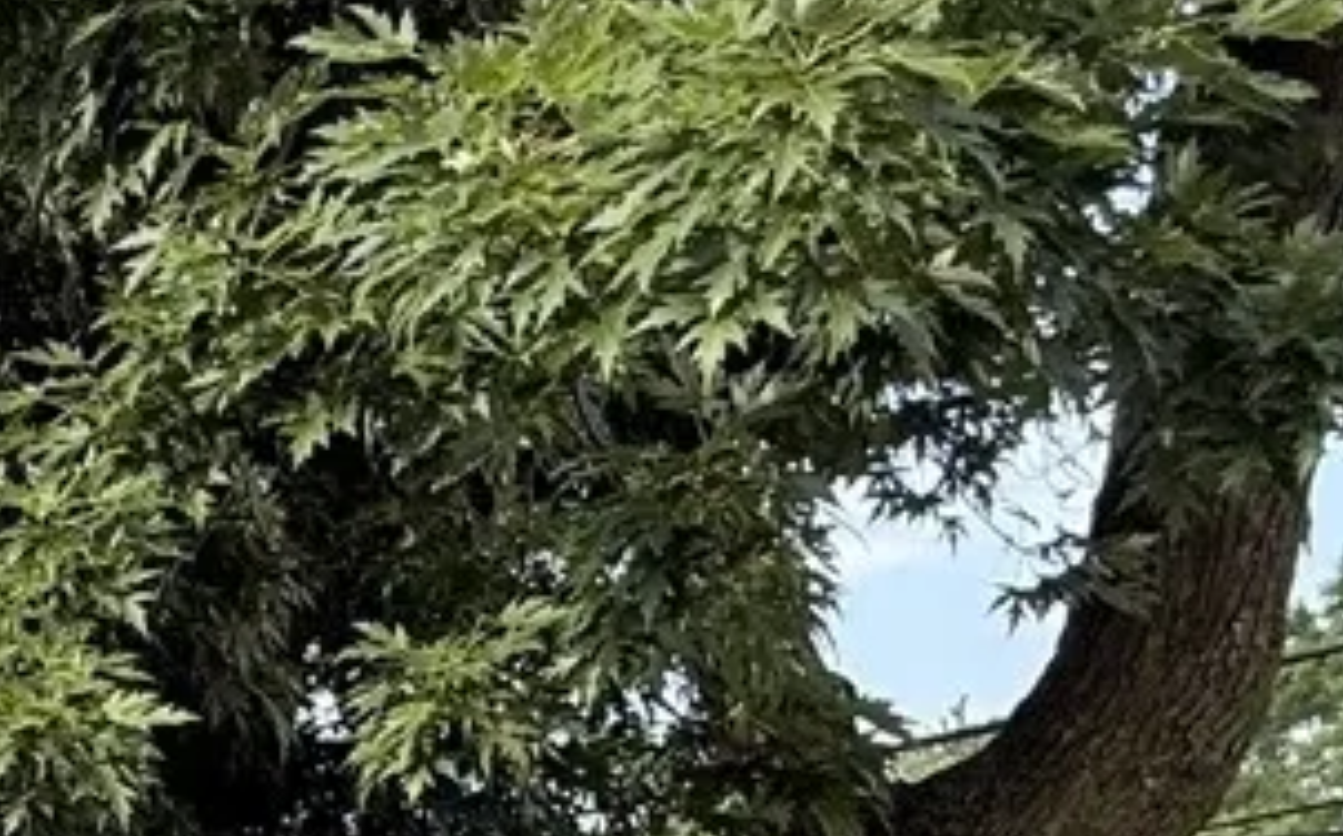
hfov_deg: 26.9
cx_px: -445
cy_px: 1321
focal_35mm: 63
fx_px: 2303
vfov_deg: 17.9
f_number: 2.2
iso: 64
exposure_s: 1/458
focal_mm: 2.22
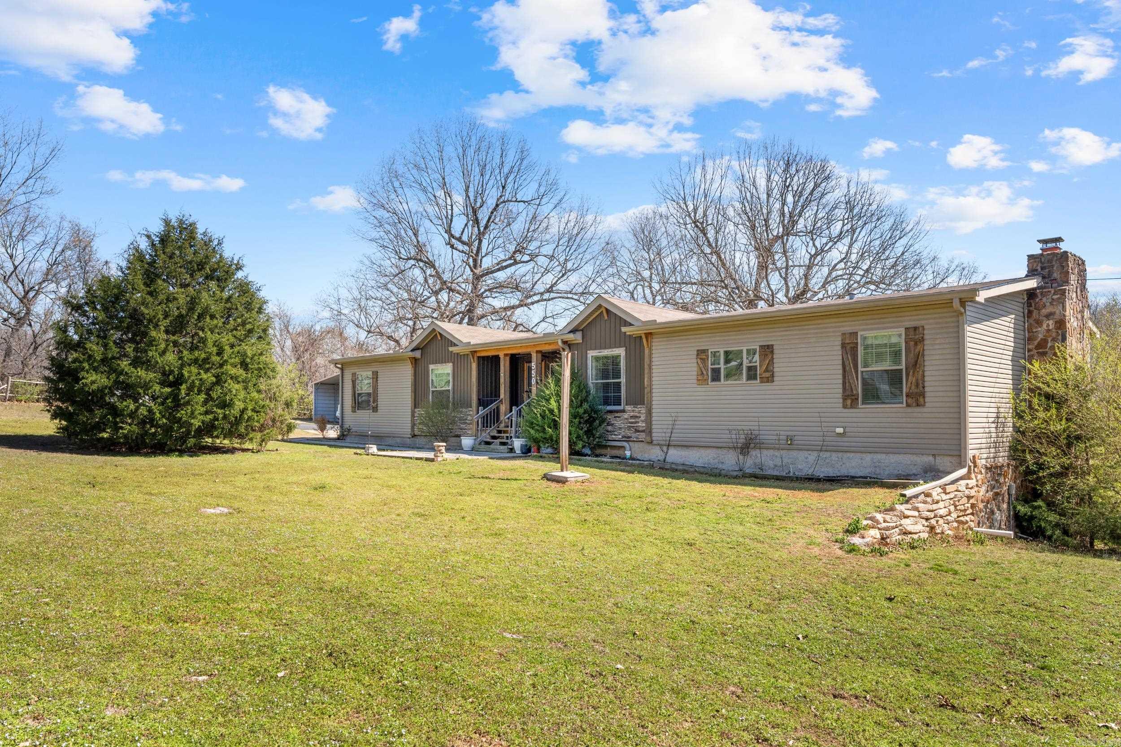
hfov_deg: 74.4
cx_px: 560
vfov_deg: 53.7
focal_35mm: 24
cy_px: 374
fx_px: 738
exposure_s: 1/100
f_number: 9
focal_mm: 15.8
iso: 200
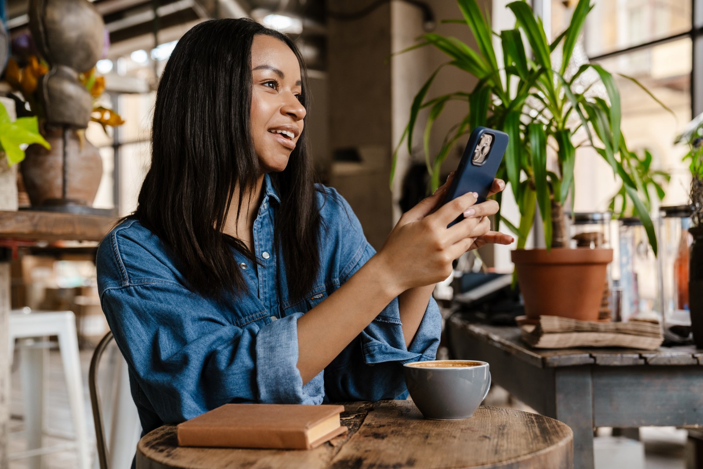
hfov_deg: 41.9
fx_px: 918
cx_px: 352
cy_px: 234
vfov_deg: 28.7
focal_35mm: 47
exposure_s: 1/160
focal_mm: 47
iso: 640
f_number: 3.5
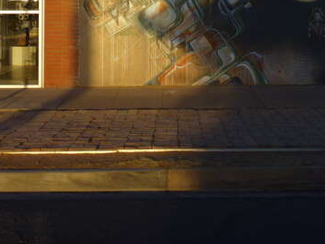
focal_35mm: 87
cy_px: -27
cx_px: 206
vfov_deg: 16.4
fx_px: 817
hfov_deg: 22.4
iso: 100
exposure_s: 1/500
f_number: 3.8
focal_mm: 6.8
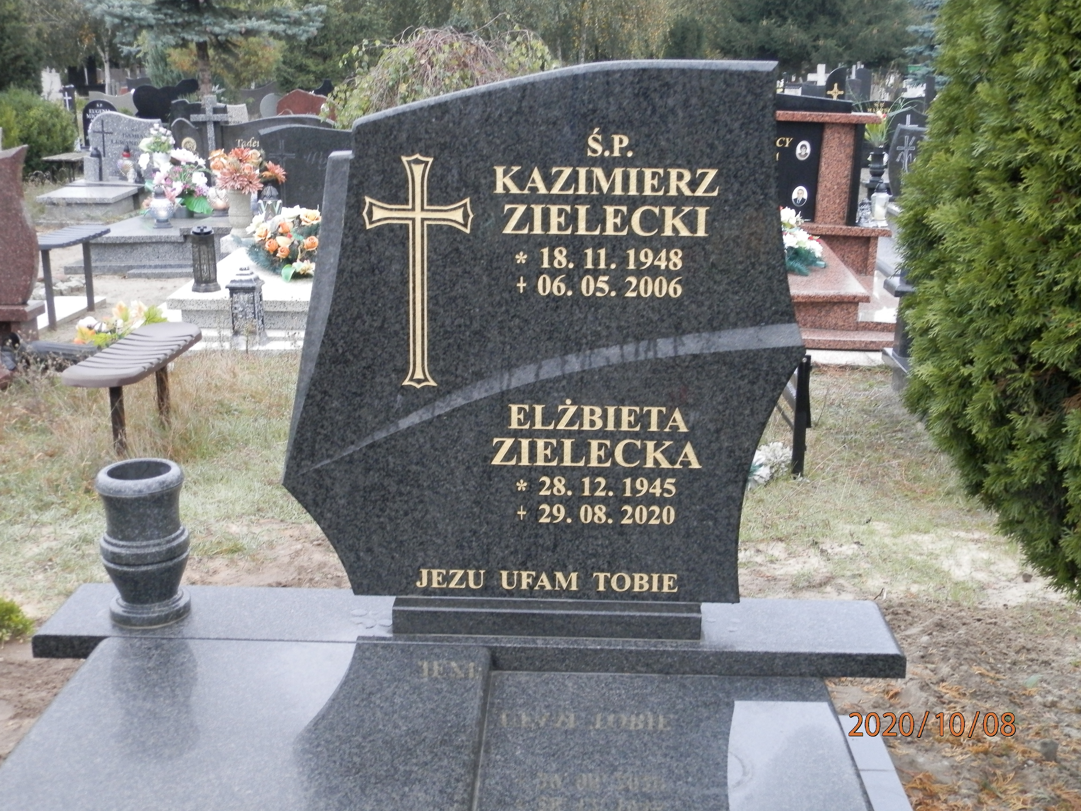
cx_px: 540
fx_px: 1249
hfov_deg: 46.8
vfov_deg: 36.0
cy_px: 406
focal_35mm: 40
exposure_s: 1/10
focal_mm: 7.2
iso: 250
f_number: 3.5
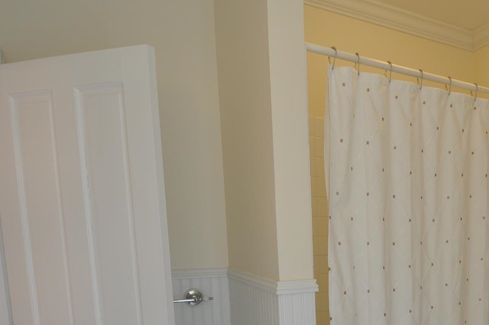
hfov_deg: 55.3
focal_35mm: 31
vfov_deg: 39.6
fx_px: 421
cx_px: 404
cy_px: 283
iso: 400
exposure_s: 1/80
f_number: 4.5
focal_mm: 10
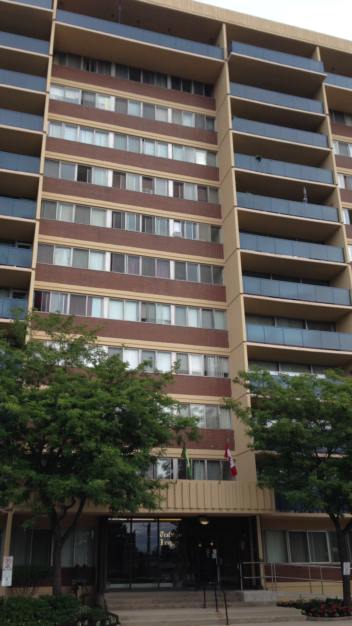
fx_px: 597
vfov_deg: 55.3
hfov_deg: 32.8
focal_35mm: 36
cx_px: 173
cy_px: 313
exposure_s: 1/1063
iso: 50
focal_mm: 4.12
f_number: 2.4
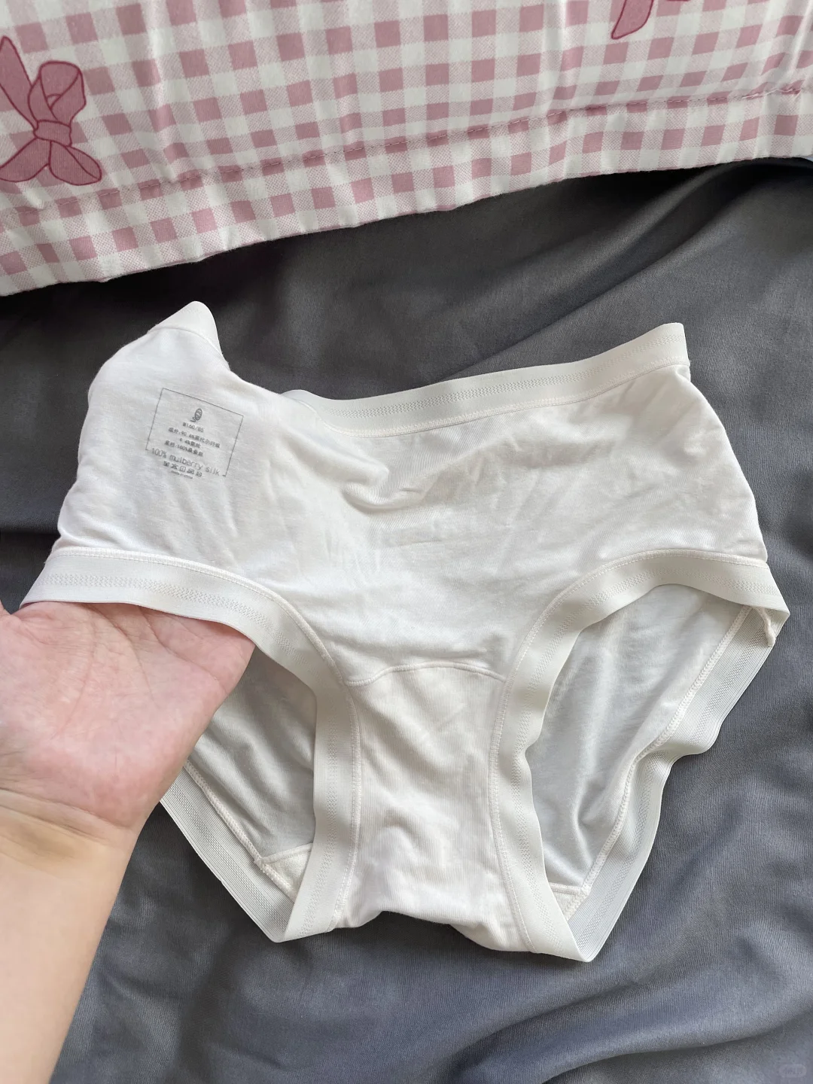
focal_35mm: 26
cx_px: 406
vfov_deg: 67.3
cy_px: 542
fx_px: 814
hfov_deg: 53.1
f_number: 1.6
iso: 40
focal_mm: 4.2
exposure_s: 1/121
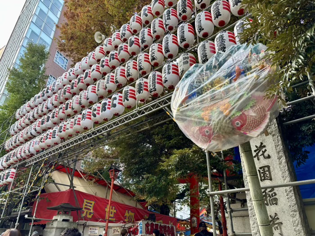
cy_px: 118
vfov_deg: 53.1
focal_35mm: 26
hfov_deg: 67.3
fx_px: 237
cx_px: 158
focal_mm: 5.96
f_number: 1.6
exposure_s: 1/175
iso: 40
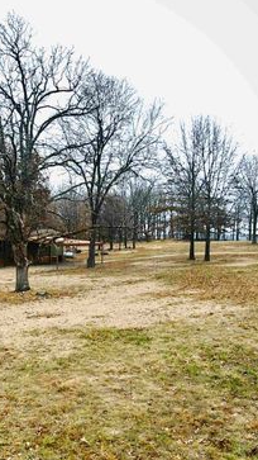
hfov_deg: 31.6
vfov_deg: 55.3
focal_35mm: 36
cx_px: 37
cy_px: 231
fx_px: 438
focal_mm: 4.5
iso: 100
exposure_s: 1/320
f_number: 2.8
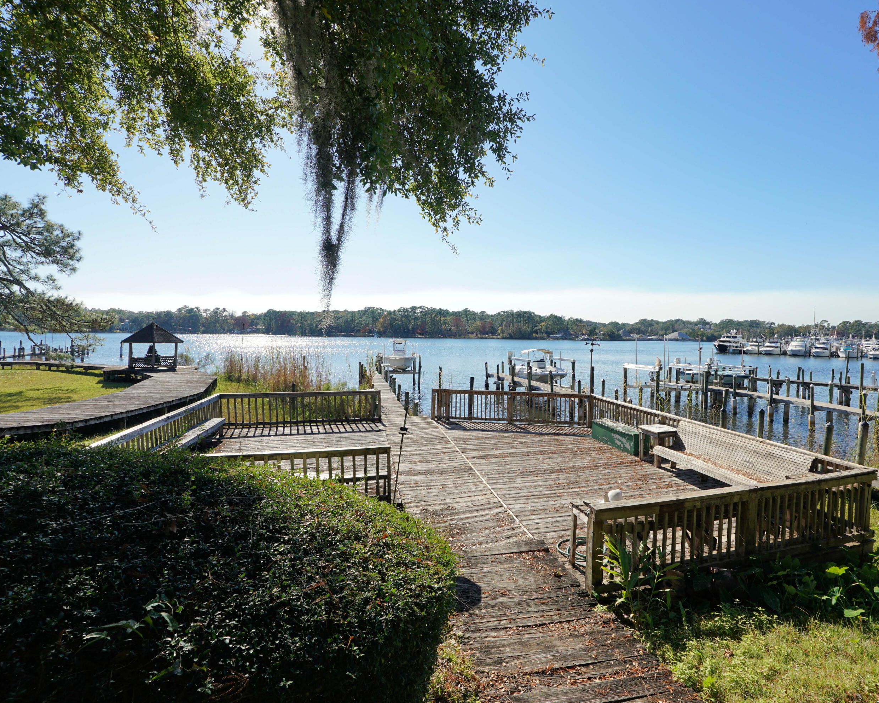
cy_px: 353
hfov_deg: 89.0
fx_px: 442
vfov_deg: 77.0
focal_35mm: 17
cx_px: 503
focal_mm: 10
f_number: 8
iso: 100
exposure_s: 1/250
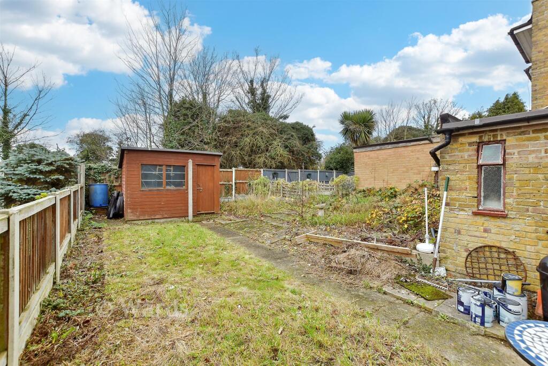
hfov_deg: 100.4
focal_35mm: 15
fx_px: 228
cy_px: 183
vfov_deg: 77.3
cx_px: 274
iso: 200
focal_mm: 10
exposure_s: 1/40
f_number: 8
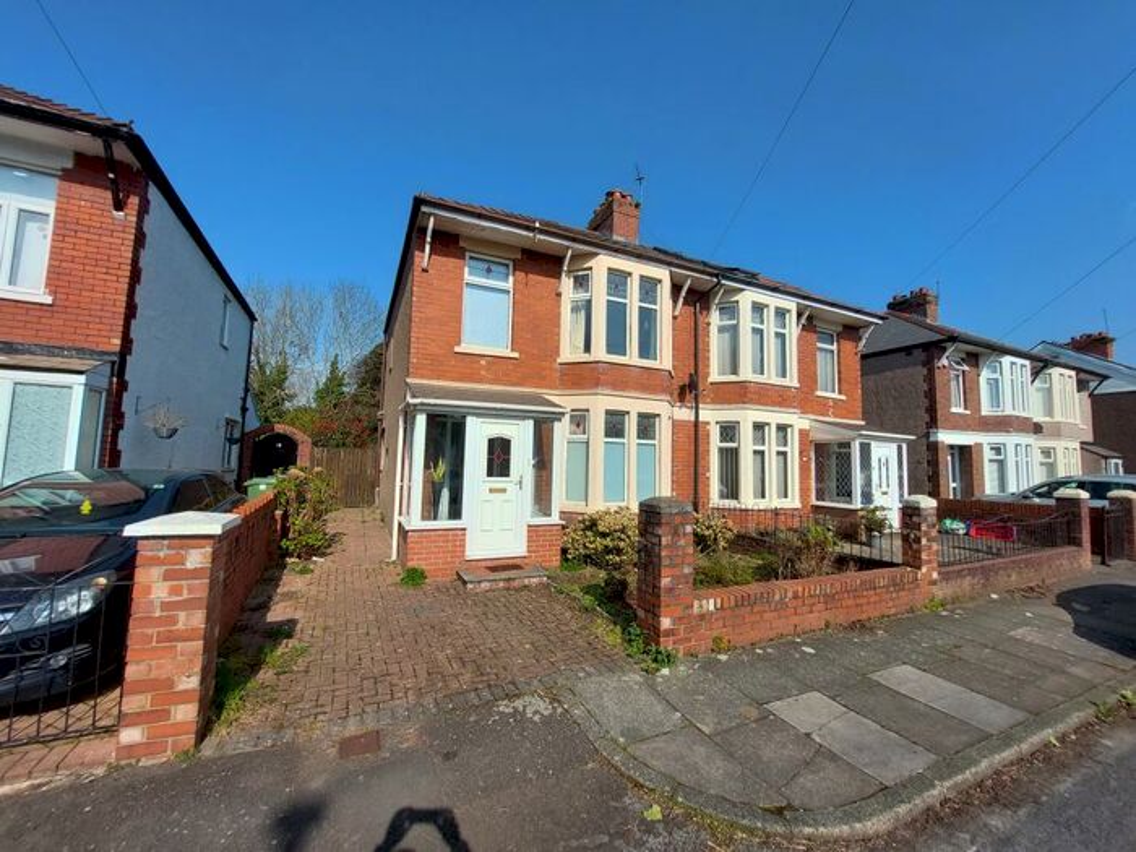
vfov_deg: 89.9
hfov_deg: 106.2
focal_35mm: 13
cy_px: 426
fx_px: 427
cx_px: 568
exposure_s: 1/2476
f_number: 2.2
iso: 50
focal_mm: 1.74
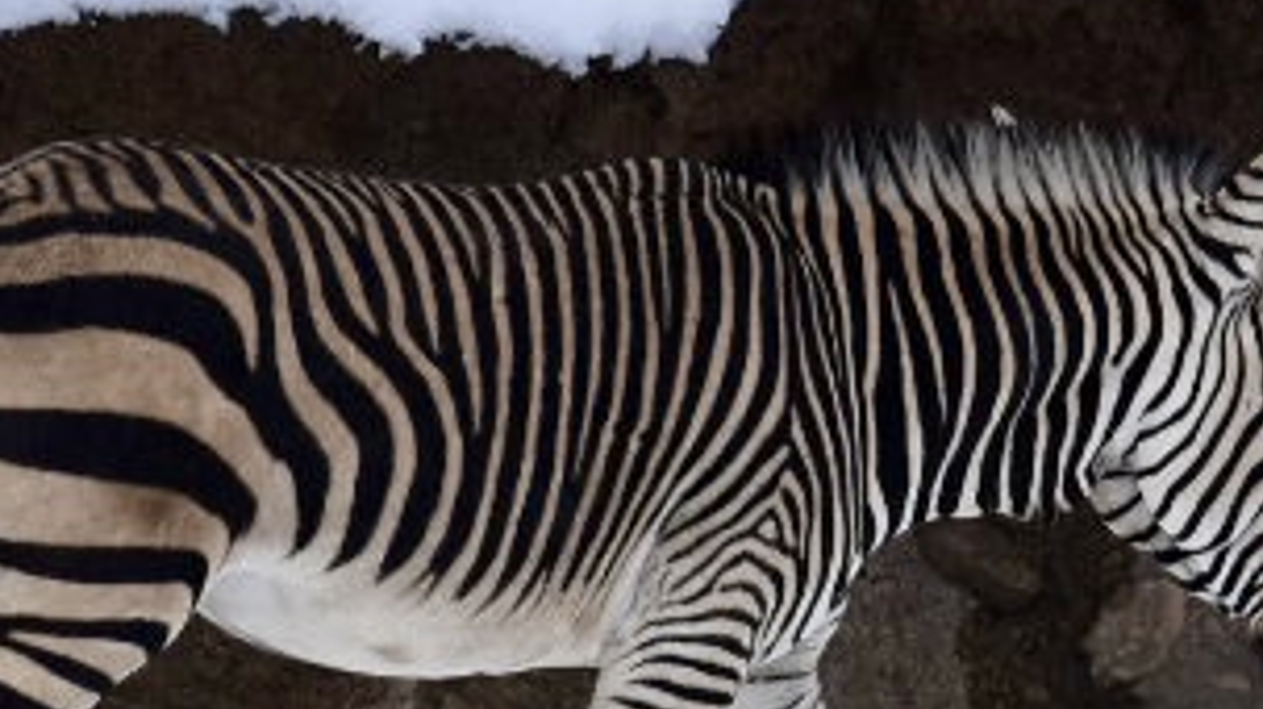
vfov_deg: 1.2
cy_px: 405
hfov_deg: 2.1
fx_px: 34339
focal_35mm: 1026
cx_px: 625
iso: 200
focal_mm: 122
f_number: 5.6
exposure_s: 1/500
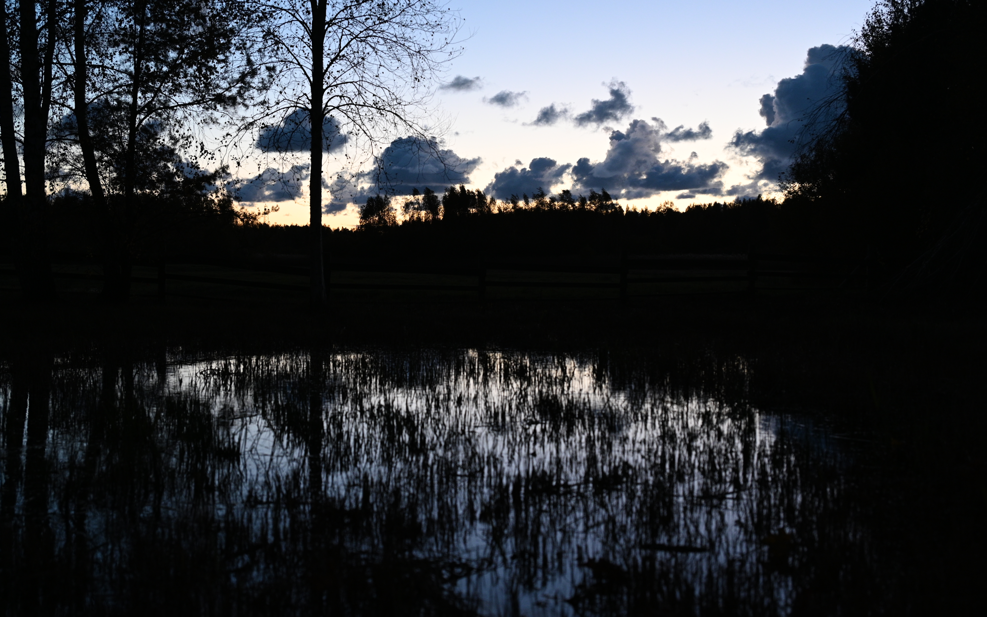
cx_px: 492
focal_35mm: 45
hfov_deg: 44.4
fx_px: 1211
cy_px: 292
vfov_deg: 28.6
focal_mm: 44
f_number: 4
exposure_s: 1/100
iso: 1600
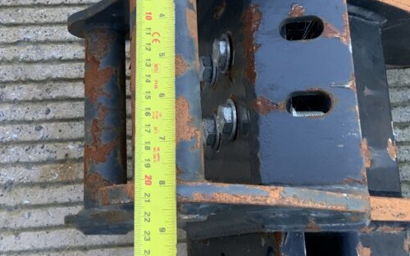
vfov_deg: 20.3
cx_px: 112
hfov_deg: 32.0
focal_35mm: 63
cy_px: 34
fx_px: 704
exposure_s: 1/119
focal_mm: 3
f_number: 1.8
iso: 64
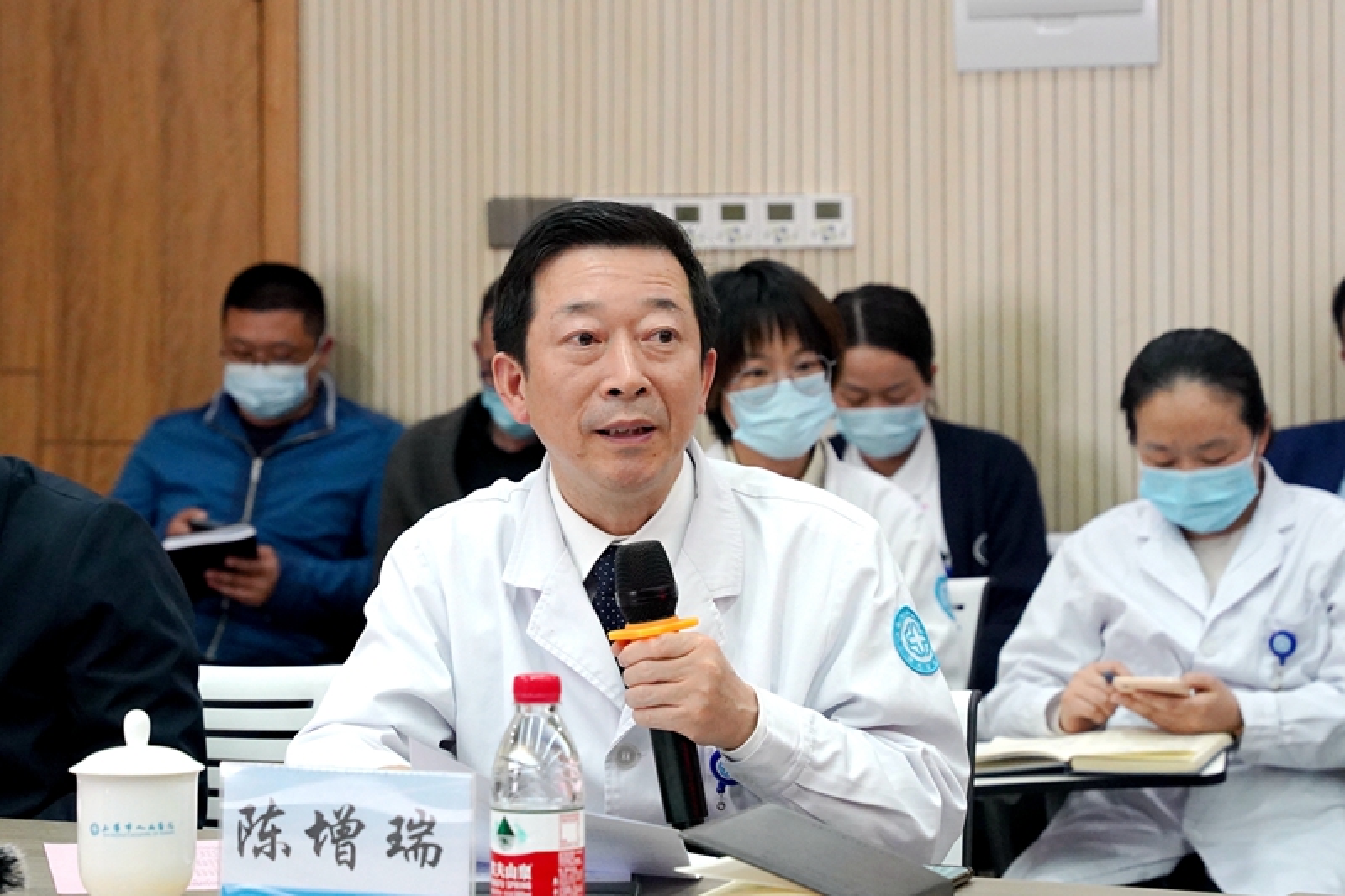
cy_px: 448
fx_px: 2615
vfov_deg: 19.4
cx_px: 672
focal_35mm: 70
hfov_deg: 28.8
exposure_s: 1/250
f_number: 5
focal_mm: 70
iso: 5000
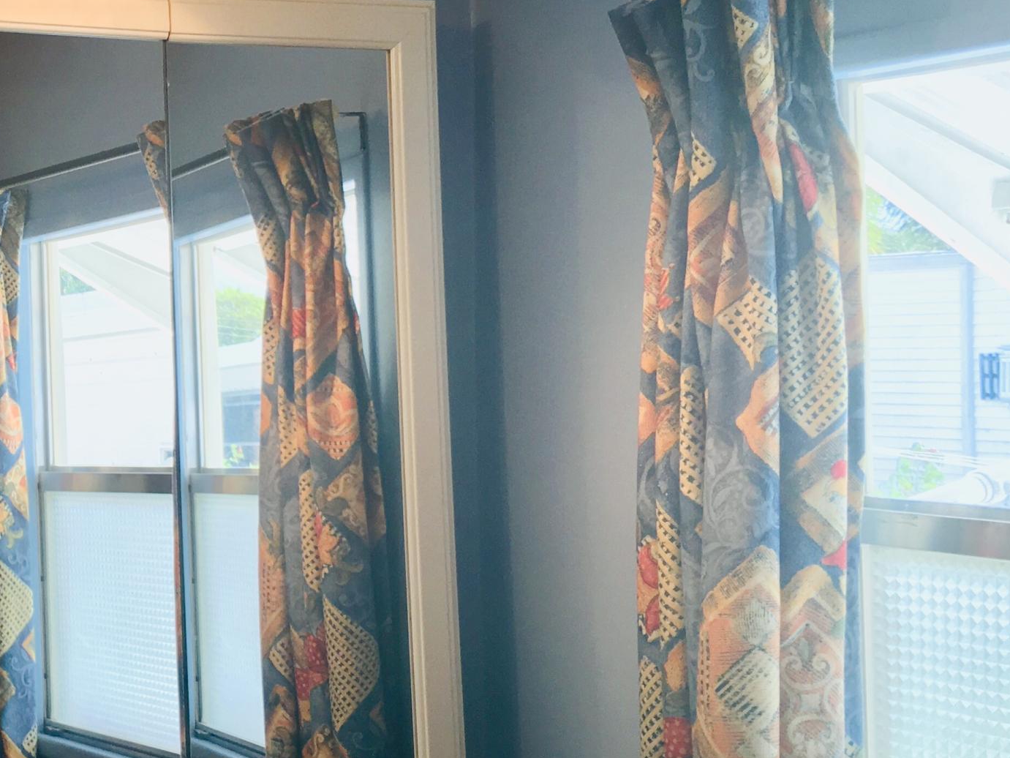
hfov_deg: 28.2
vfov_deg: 23.2
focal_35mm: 63
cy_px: 273
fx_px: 1838
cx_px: -73
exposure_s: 1/100
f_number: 2.2
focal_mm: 4.15
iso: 25
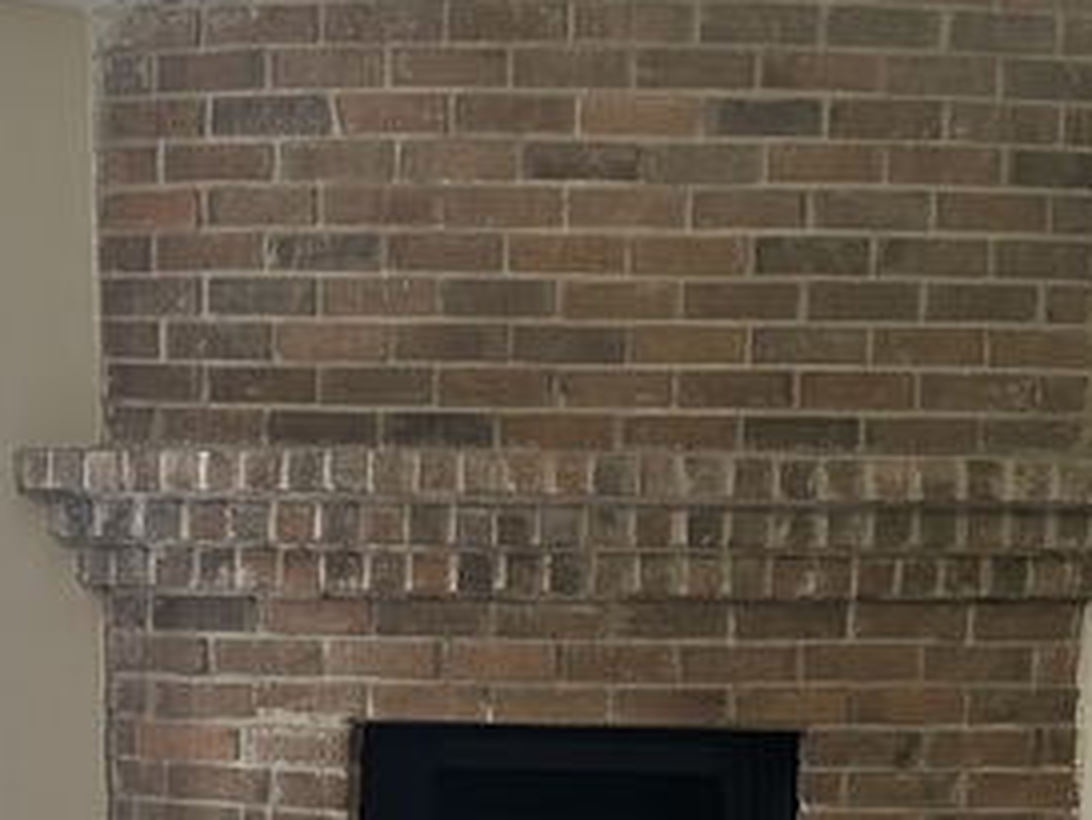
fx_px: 1925
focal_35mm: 61
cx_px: 540
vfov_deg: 23.6
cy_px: 696
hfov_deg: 31.7
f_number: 1.5
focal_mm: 5.7
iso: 80
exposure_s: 1/60
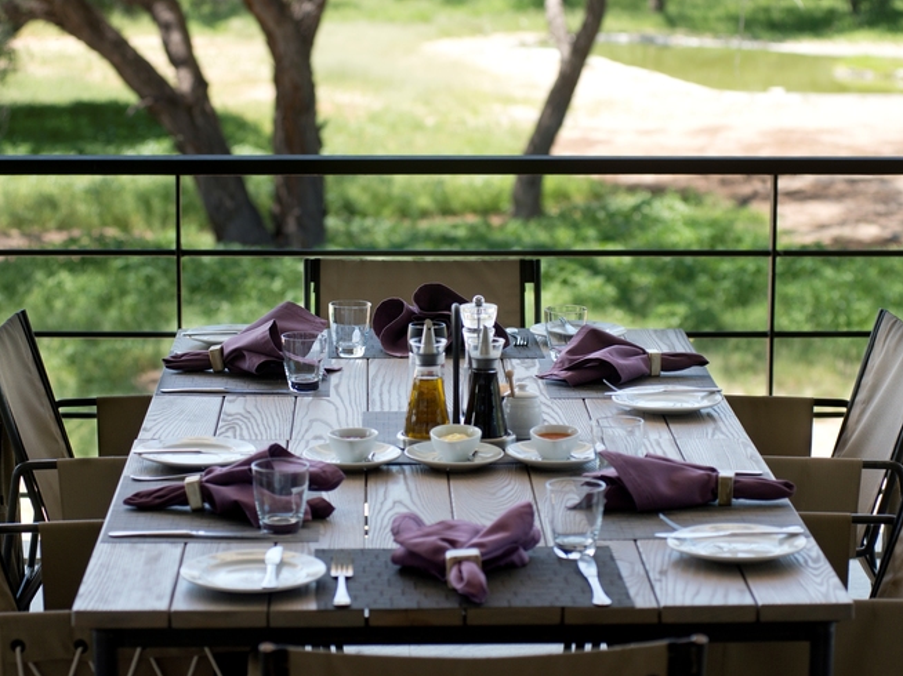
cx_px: 465
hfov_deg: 19.6
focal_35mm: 100
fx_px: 2608
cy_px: 292
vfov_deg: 14.8
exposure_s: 1/500
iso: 200
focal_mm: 80
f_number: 4.5
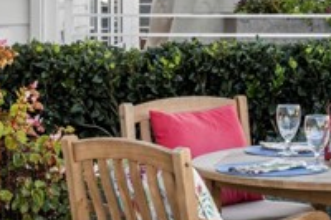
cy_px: -19
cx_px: 353
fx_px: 1617
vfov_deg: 7.7
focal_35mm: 176
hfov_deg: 11.5
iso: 200
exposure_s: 1/50
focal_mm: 55
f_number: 9
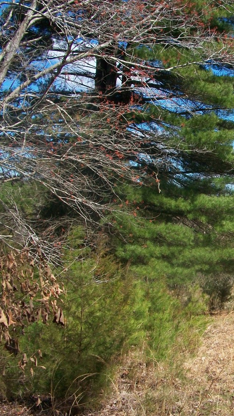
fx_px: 551
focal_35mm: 50
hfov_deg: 22.2
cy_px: 209
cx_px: 279
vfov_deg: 41.3
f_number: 5.5
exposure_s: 1/320
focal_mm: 5.7
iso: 80
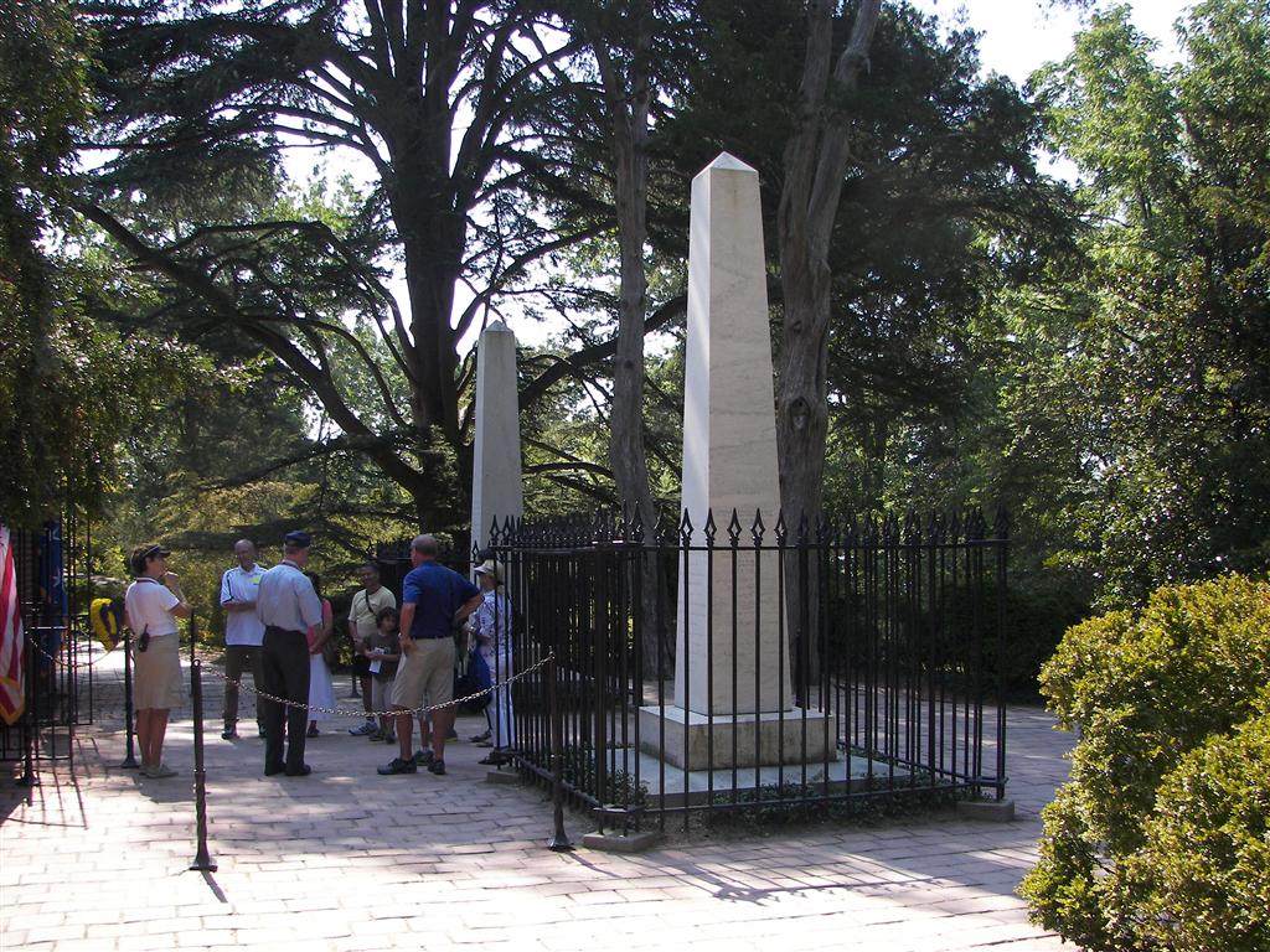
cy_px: 476
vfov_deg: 39.7
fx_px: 1321
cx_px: 635
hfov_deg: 51.4
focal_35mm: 36
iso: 64
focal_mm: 6
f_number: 2.8
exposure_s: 1/400
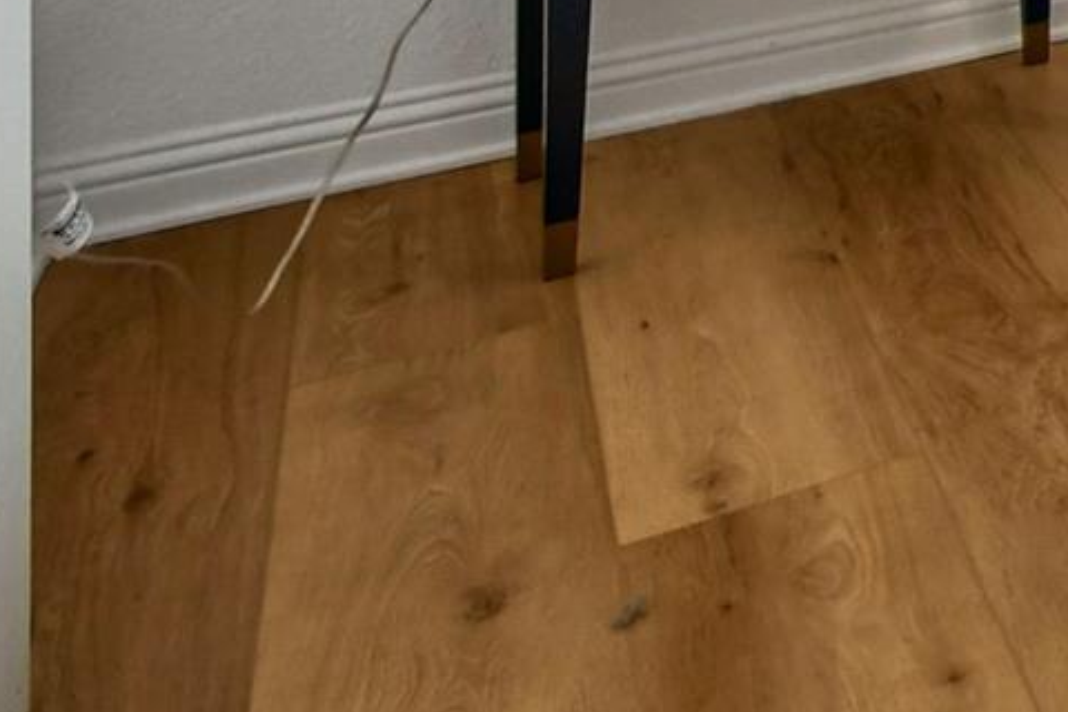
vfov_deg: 15.7
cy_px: -795
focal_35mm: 64
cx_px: 2247
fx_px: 1899
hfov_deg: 18.0
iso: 400
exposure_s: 1/125
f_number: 8
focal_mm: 10
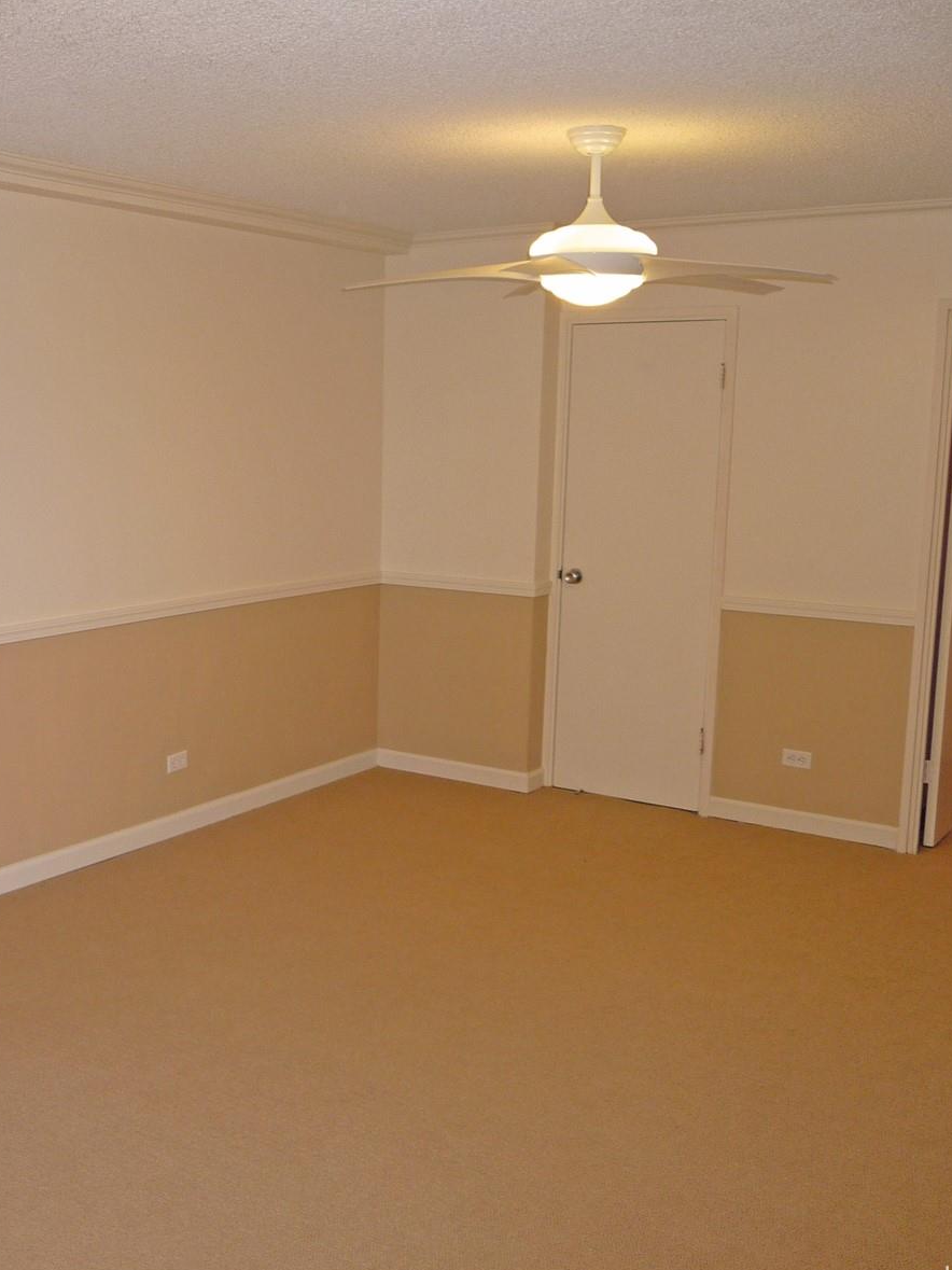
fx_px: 1394
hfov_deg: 36.8
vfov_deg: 49.0
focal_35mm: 38
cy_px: 640
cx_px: 242
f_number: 3.3
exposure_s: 1/30
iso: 100
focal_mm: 4.7
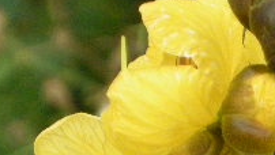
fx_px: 4962
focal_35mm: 680
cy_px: 222
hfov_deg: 3.2
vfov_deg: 1.8
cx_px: 276
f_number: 5.3
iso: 400
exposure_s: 1/264
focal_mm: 26.3
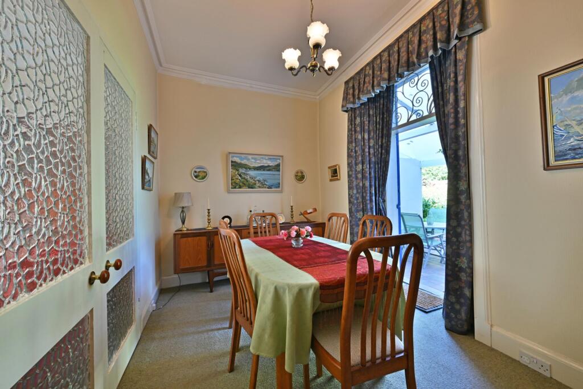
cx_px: 292
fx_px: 227
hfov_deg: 104.2
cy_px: 194
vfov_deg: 81.2
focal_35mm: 14
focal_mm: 14
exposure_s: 1/2
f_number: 13
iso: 125
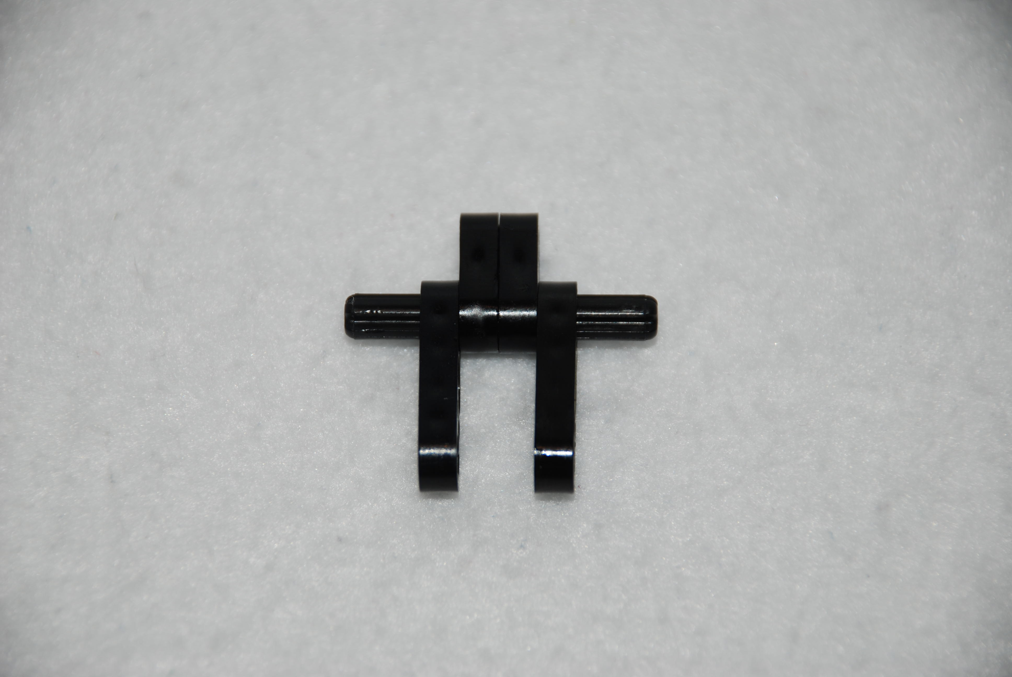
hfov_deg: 10.1
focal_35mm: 202
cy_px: 338
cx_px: 506
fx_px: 5699
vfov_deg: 6.8
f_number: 5.6
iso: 100
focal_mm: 135
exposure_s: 1/60
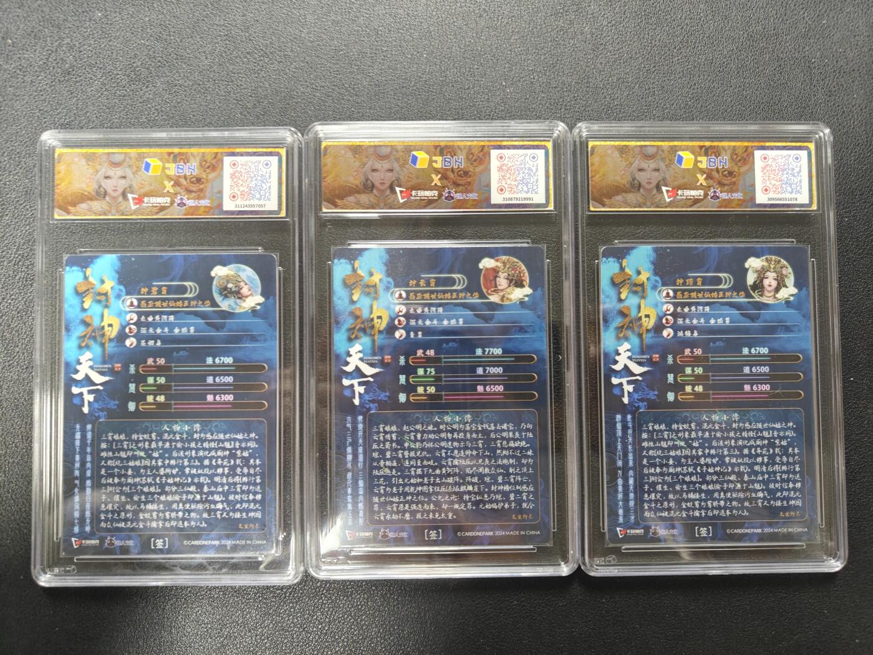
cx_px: 436
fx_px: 605
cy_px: 328
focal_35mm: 24
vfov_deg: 56.8
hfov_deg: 71.6
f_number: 1.8
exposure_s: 1/37
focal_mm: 5.59
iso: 160
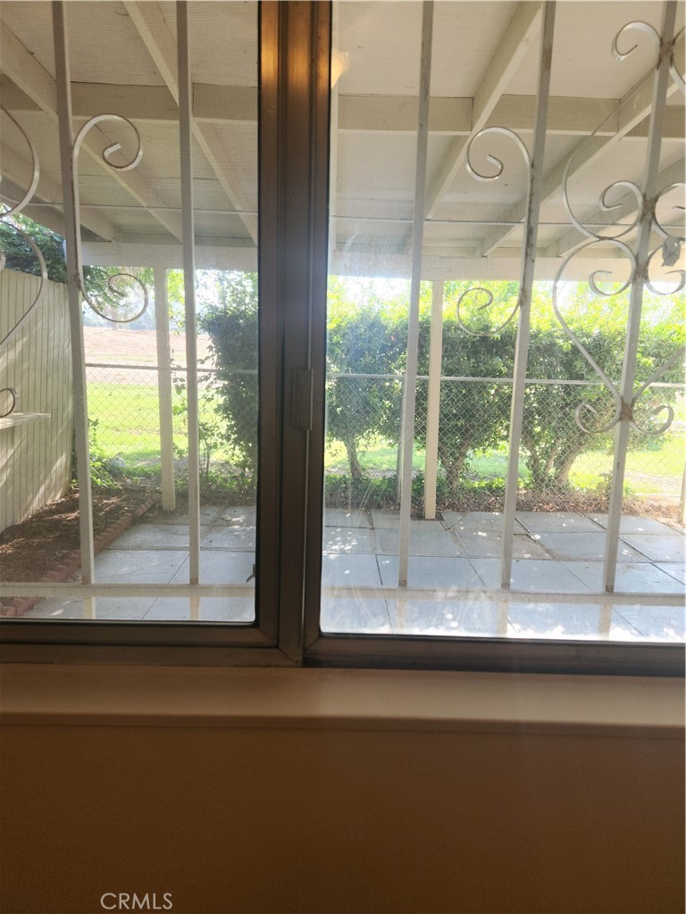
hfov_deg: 58.9
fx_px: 608
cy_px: 457
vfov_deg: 73.9
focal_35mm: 23
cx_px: 343
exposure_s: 1/120
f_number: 1.8
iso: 40
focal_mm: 5.4
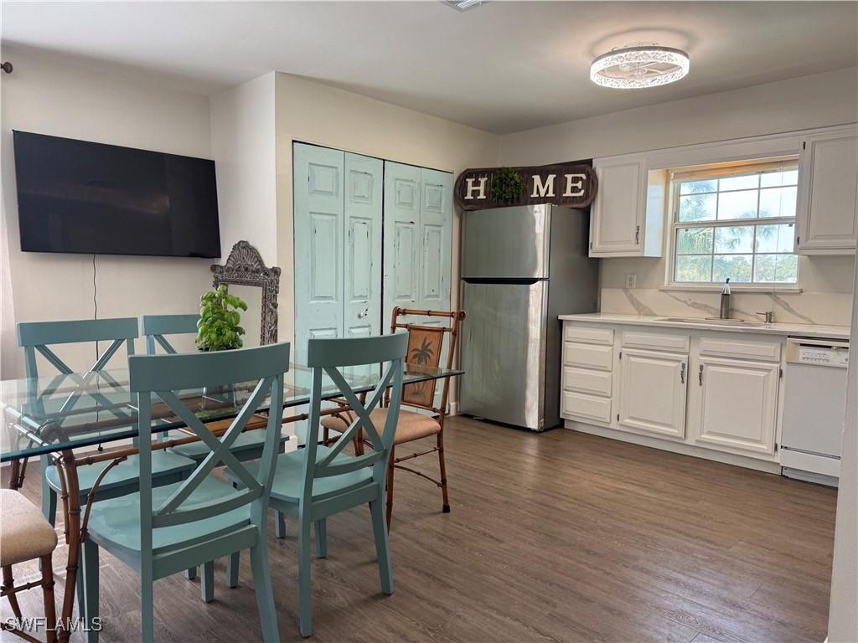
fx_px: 595
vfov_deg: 56.8
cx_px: 429
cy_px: 322
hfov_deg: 71.6
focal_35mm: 24
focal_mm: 6.76
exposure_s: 1/121
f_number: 1.78
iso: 100
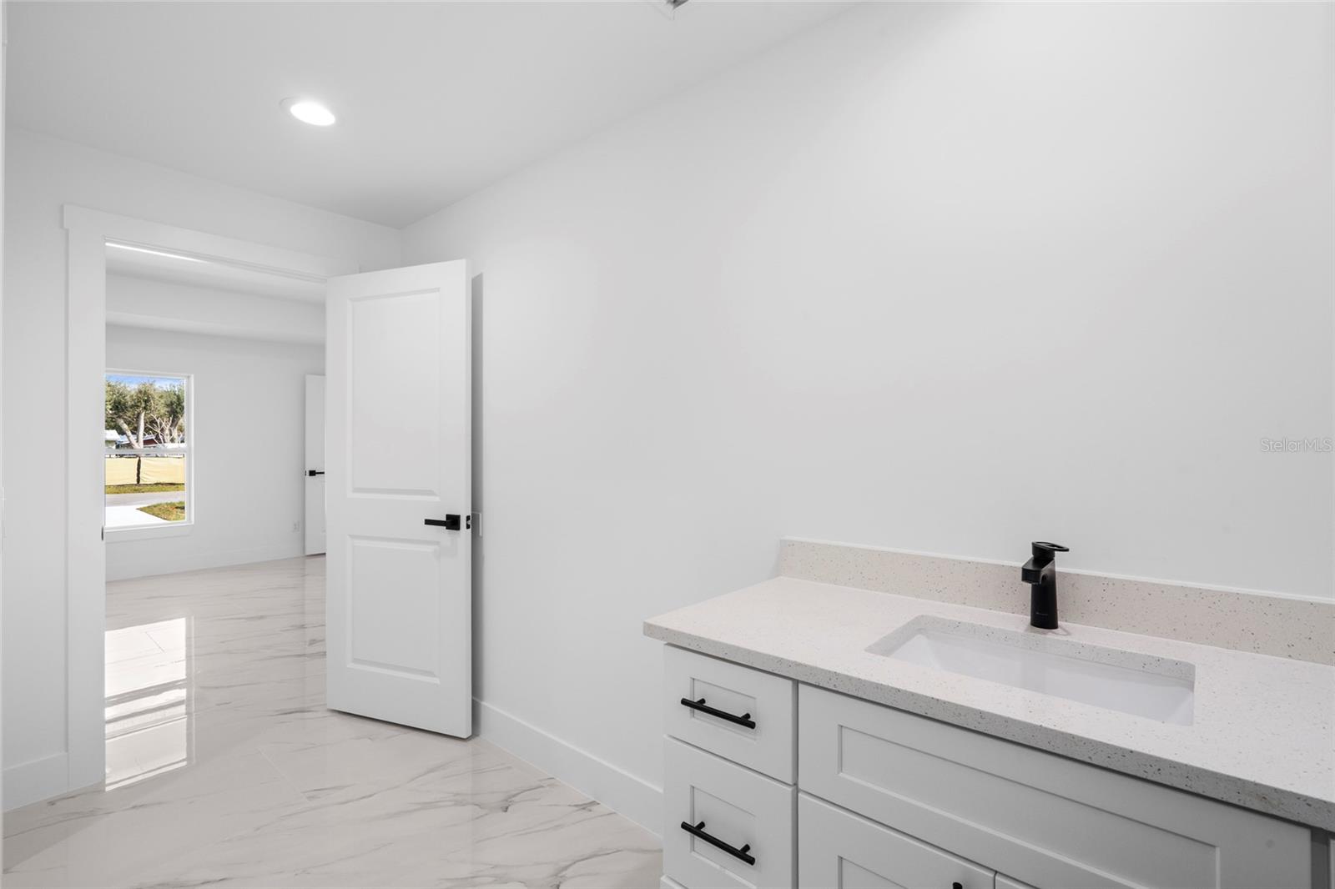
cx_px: 668
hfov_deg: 96.7
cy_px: 444
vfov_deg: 73.7
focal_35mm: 16
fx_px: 593
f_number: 11
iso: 200
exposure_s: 1/30
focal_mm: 16
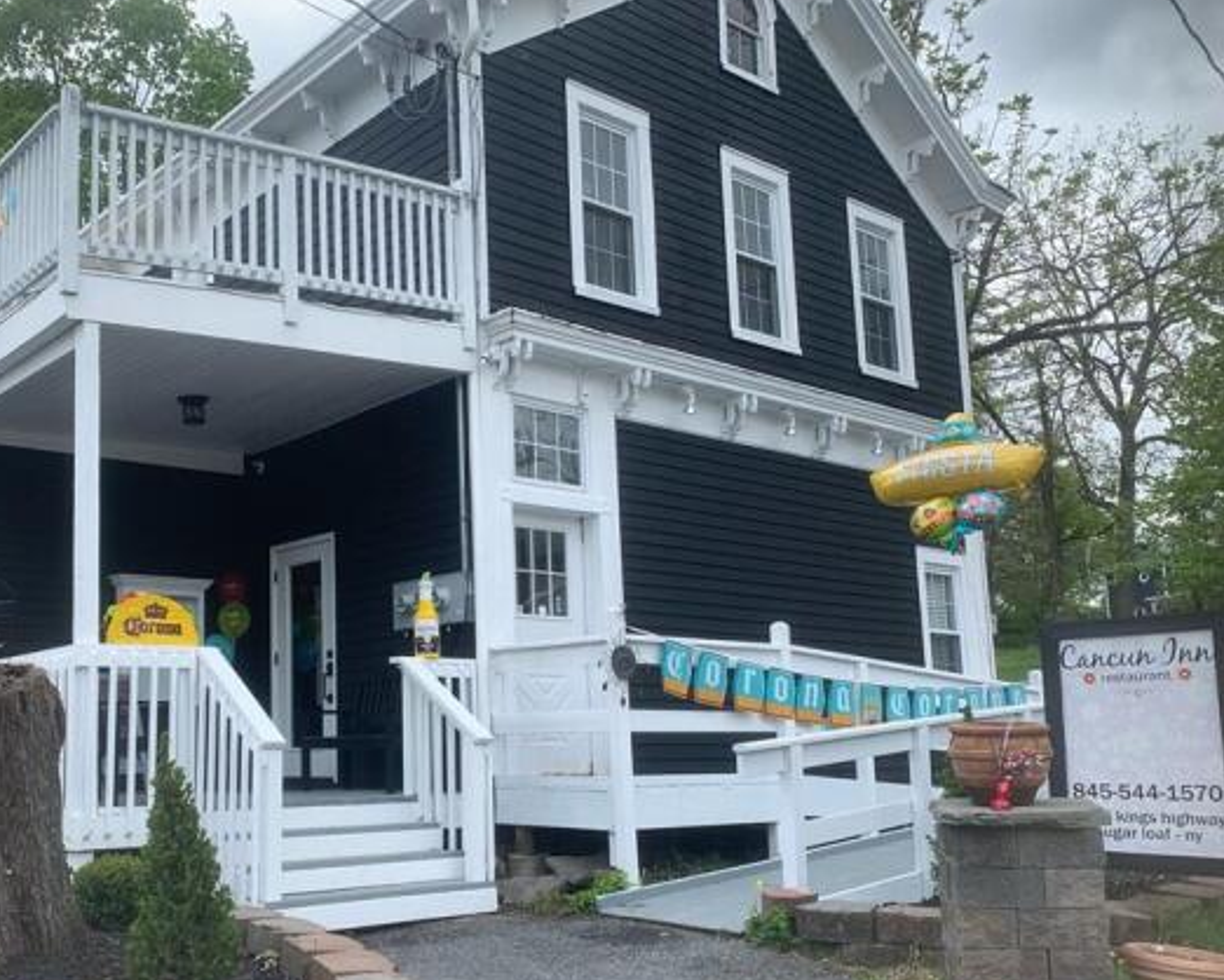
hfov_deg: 50.7
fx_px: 1268
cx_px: 420
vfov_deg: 42.0
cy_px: 596
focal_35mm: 35
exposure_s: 1/1001
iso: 25
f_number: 1.8
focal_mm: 4.25
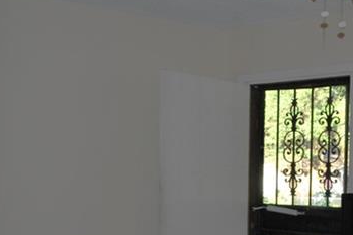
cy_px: 234
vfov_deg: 15.3
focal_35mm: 88
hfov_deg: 23.0
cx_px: 248
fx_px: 863
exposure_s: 1/60
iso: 200
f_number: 3.5
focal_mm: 20
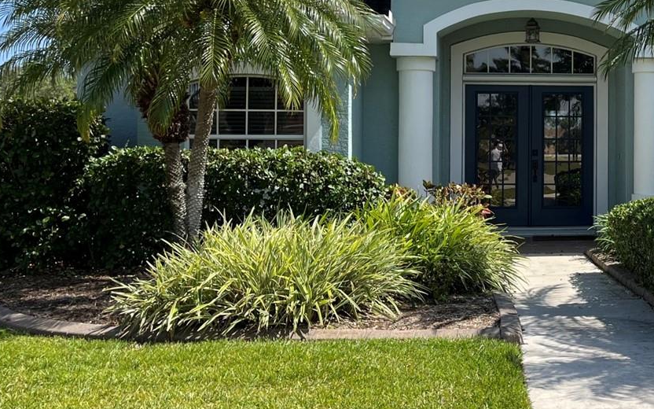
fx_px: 945
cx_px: 605
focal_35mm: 53
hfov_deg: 35.6
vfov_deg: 24.3
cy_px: 131
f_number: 1.6
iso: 50
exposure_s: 1/2268
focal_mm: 5.1
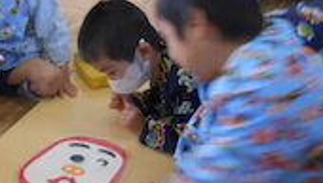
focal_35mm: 60
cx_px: 38
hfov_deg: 33.2
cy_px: 133
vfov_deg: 20.0
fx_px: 514
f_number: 3.5
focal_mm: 4.6
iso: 125
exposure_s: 1/30
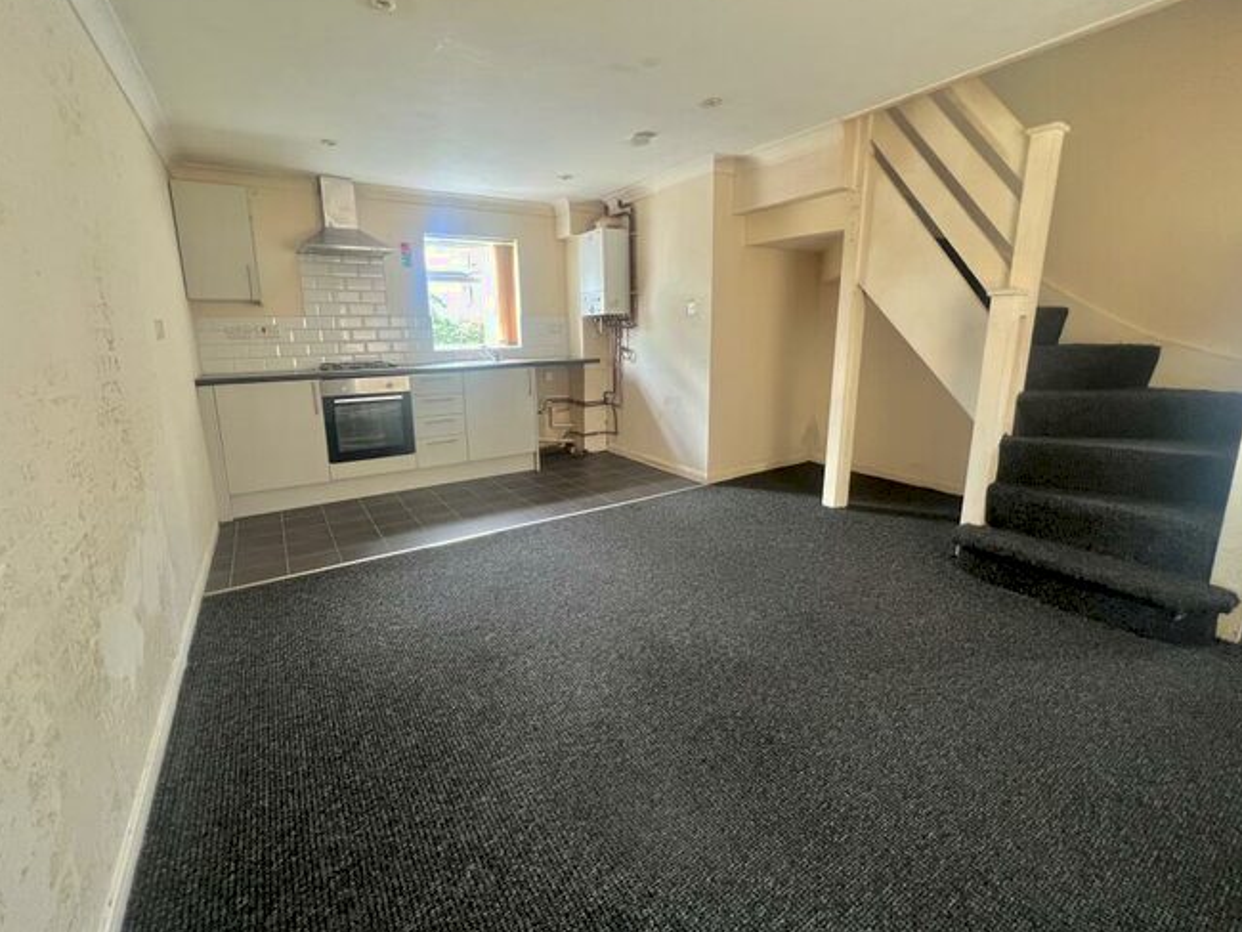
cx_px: 596
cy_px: 442
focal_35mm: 14
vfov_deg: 85.6
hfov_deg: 102.0
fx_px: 502
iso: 250
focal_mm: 1.57
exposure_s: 1/67
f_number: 1.8
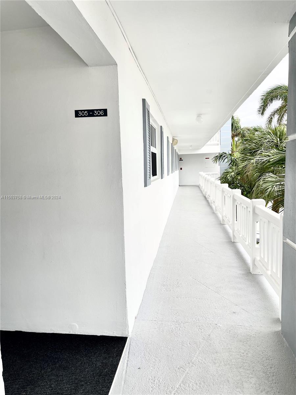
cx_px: 148
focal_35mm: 25
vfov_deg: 69.4
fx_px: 285
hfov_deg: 54.9
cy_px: 198
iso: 32
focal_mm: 5.1
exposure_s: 1/413
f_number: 1.6
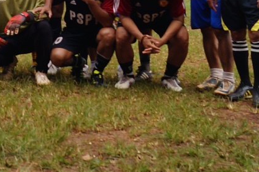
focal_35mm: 121
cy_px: -57
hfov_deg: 15.8
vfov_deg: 11.0
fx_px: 869
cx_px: -108
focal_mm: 18
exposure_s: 1/80
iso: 100
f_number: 5.6
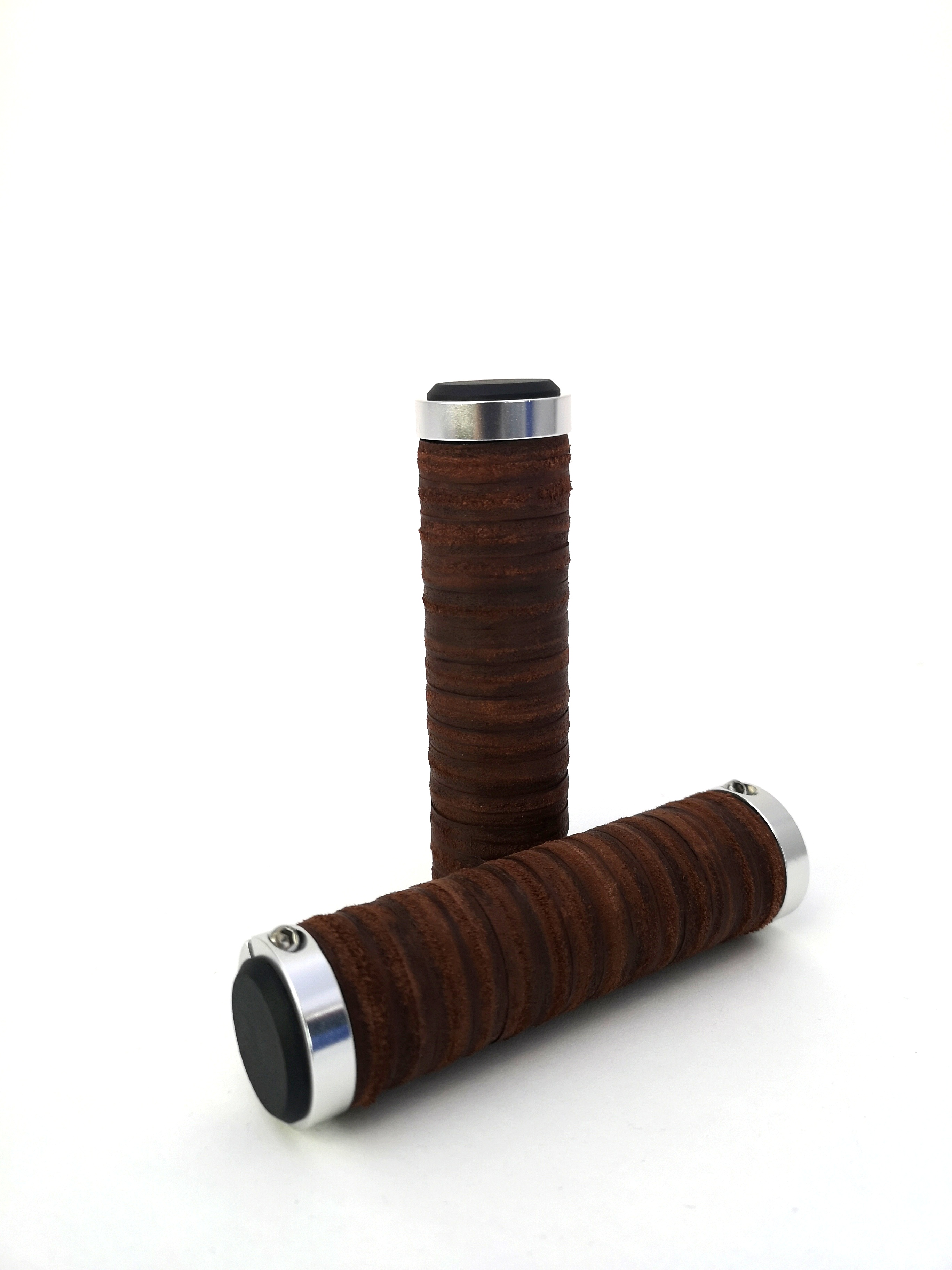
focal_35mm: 27
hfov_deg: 51.4
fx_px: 990
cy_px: 635
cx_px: 476
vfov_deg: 65.3
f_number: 1.8
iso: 64
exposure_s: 1/120
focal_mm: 5.58
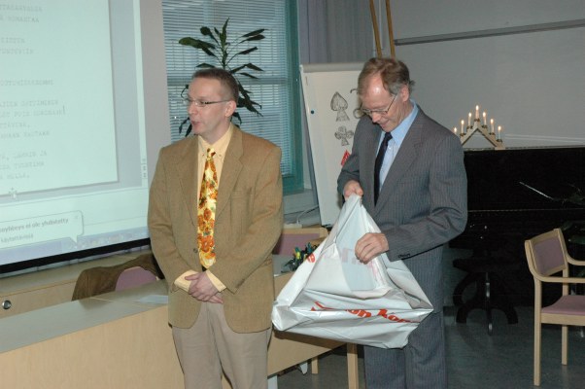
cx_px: 292
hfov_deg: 37.9
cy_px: 194
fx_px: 852
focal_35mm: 52
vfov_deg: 25.7
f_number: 7.1
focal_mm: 35
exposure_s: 1/60
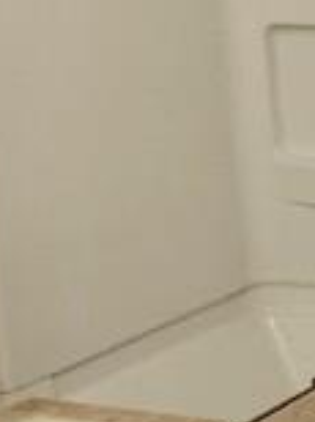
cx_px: 800
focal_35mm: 173
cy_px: 22
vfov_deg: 11.4
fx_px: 2105
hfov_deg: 7.8
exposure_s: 1/60
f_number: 1.8
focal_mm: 4.25
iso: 80
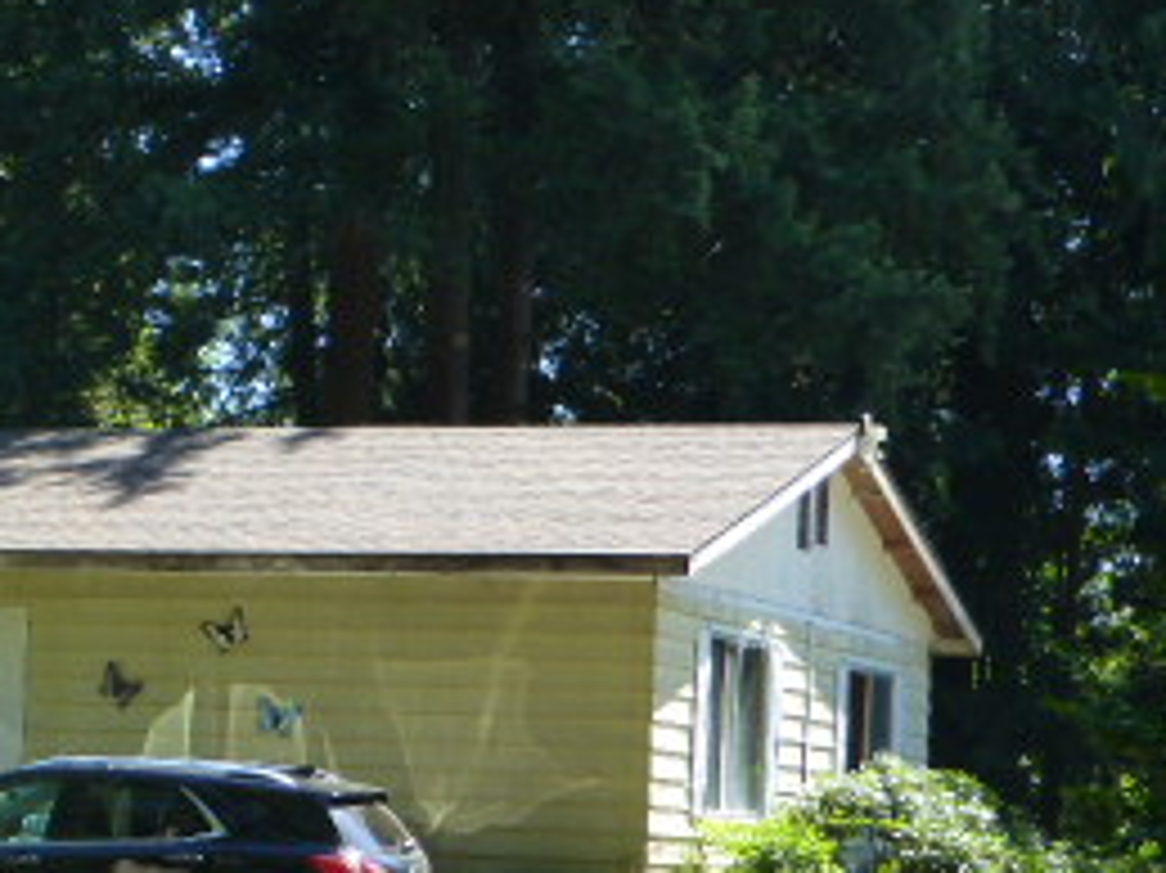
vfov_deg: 12.7
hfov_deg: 16.4
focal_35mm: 116
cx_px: -180
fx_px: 3906
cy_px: 549
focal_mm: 8.5
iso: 160
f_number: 4.2
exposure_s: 1/160
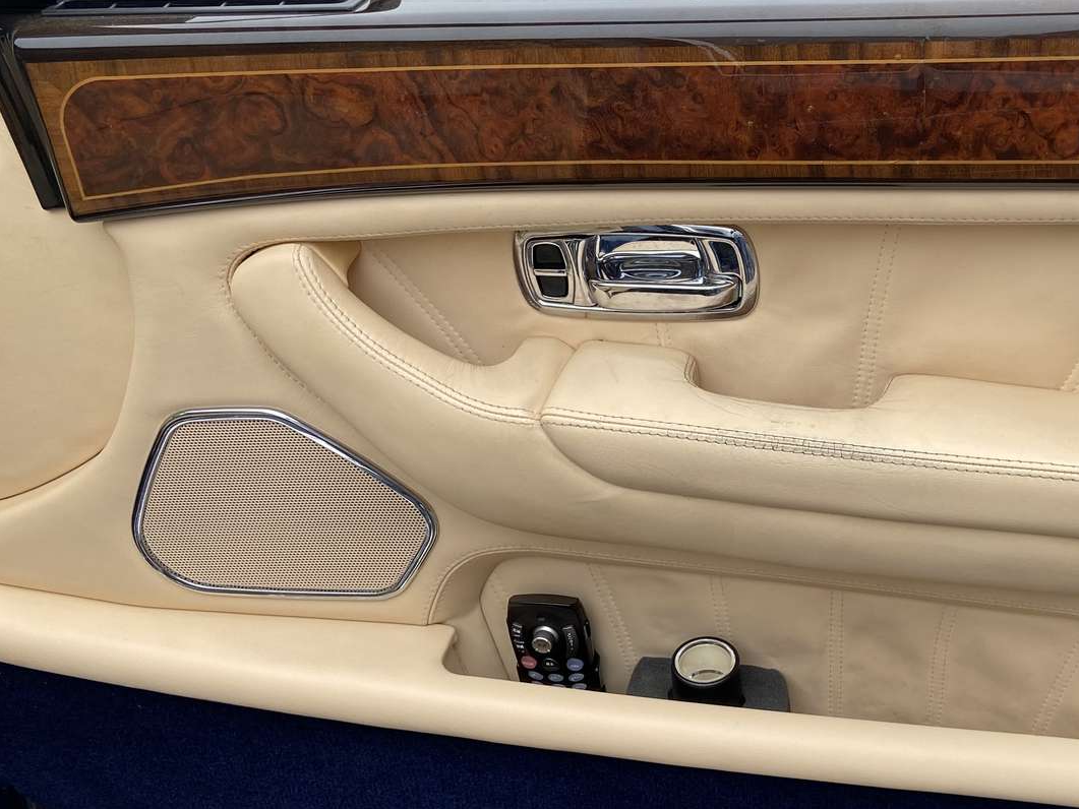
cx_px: 771
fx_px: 1528
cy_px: 402
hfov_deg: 38.2
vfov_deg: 29.7
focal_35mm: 49
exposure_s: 1/122
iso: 32
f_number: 1.8
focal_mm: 4.25
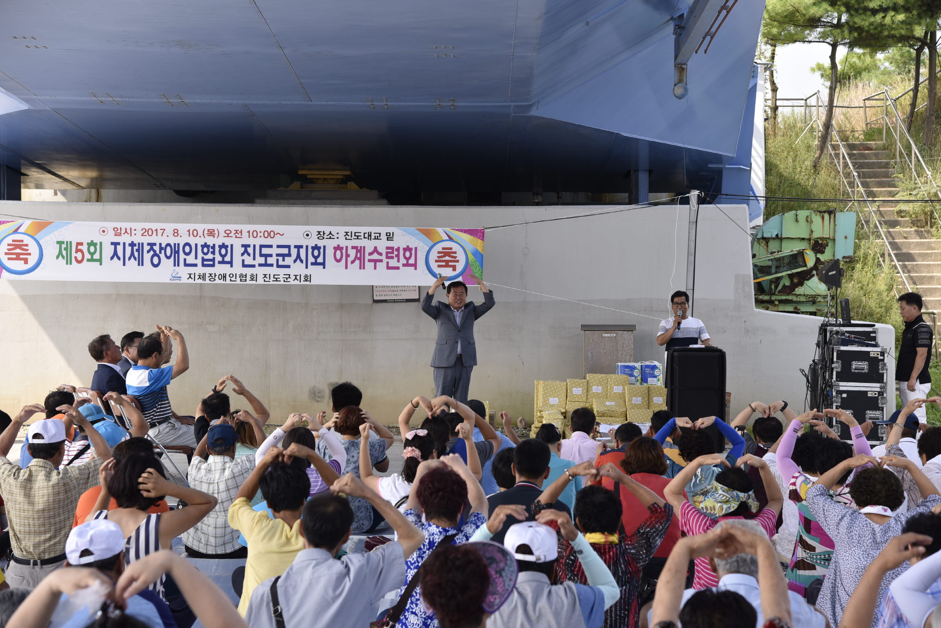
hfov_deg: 27.0
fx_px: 1961
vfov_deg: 18.2
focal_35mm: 75
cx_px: 470
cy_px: 314
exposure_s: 1/200
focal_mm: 75
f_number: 5.6
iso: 100
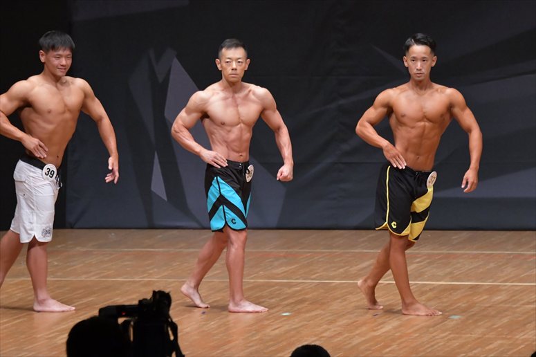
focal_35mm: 270
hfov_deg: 7.6
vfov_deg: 5.1
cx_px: 268
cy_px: 178
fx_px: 4018
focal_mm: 180
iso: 6400
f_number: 5.6
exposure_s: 1/400
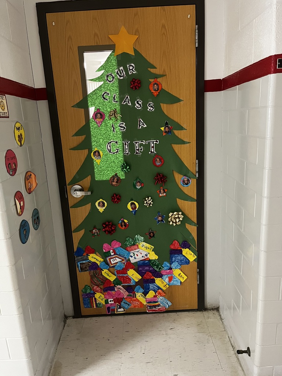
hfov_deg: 53.1
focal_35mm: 26
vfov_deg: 67.3
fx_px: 282
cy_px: 188
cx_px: 141
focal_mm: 5.1
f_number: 1.6
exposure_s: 1/40
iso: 500
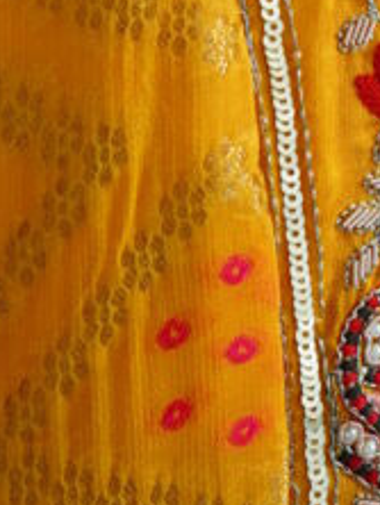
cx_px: 655
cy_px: -205
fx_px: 1592
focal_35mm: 109
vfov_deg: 16.7
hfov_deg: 12.6
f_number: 7.1
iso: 400
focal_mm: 28
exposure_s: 1/100
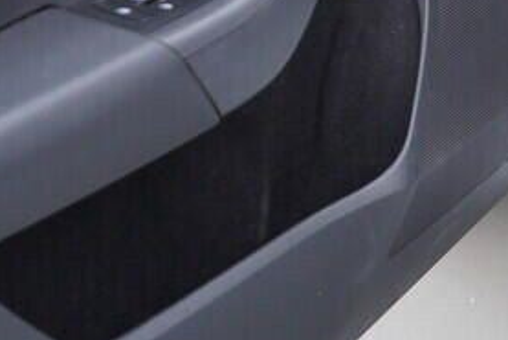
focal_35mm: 133
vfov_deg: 9.8
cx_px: 932
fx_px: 1878
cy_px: -280
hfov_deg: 13.7
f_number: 3.2
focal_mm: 24
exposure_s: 1/50
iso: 125
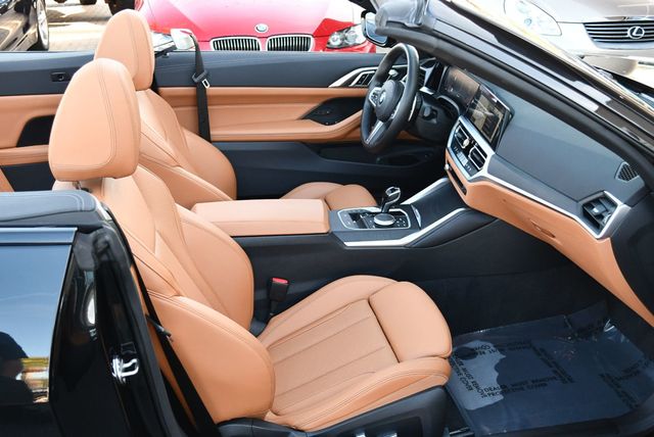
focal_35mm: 40
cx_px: 327
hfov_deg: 48.4
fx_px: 727
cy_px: 218
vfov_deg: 33.5
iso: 640
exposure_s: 1/250
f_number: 3.8
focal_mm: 20
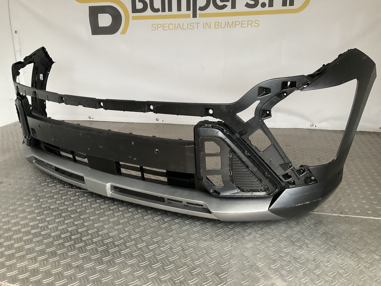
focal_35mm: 29
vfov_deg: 48.2
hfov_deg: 61.7
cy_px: 143
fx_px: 319
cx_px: 190
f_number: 1.8
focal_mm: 3
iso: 200
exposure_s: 1/50
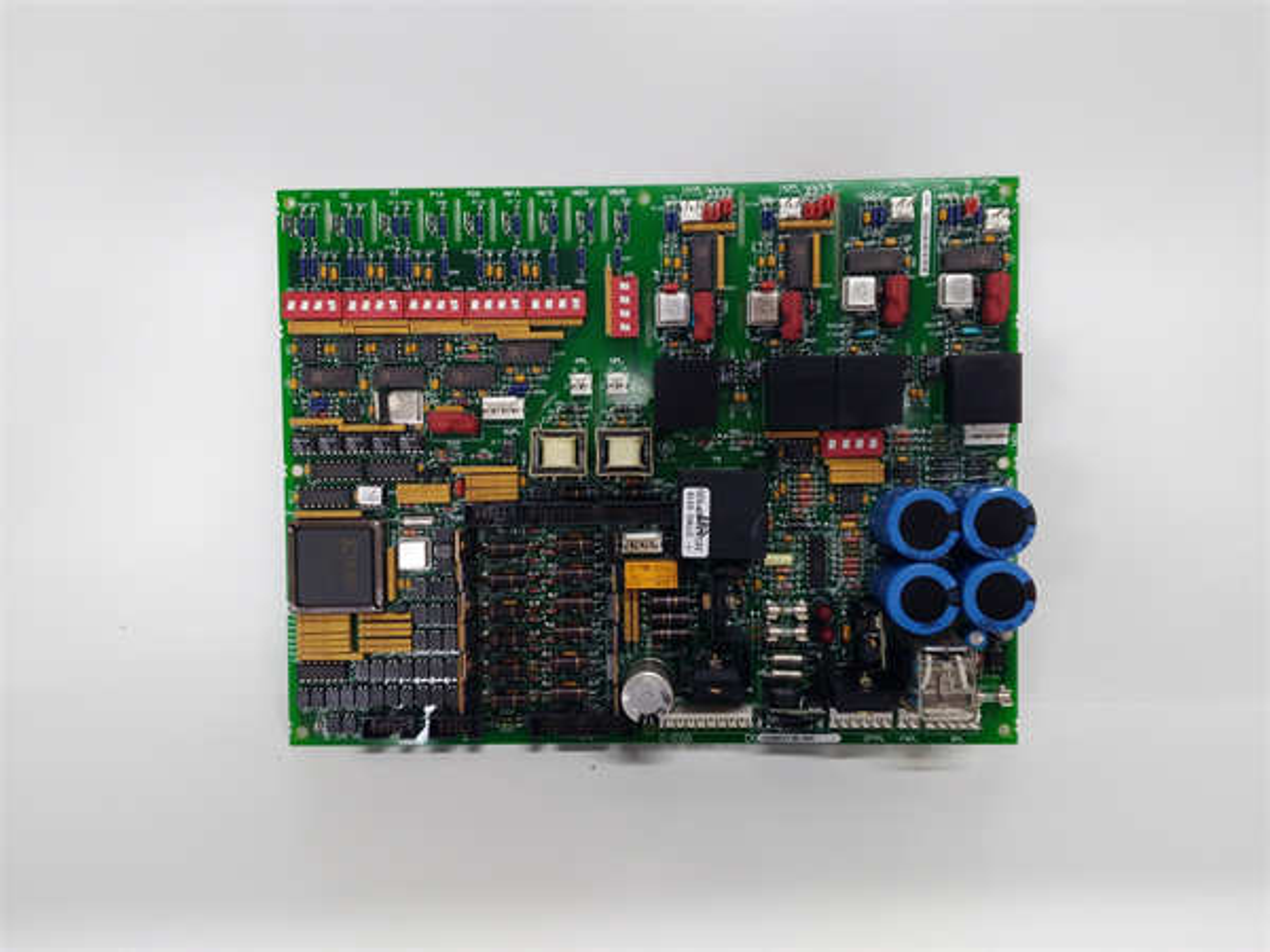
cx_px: 635
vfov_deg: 51.4
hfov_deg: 65.3
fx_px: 991
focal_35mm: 27
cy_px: 476
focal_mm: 3.79
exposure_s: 1/33
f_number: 2
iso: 132
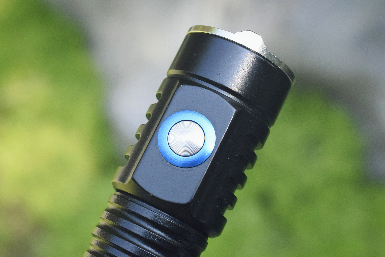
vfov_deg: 16.6
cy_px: 128
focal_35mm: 82
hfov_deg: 24.6
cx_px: 192
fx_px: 882
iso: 3200
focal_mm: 55
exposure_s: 1/640
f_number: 13
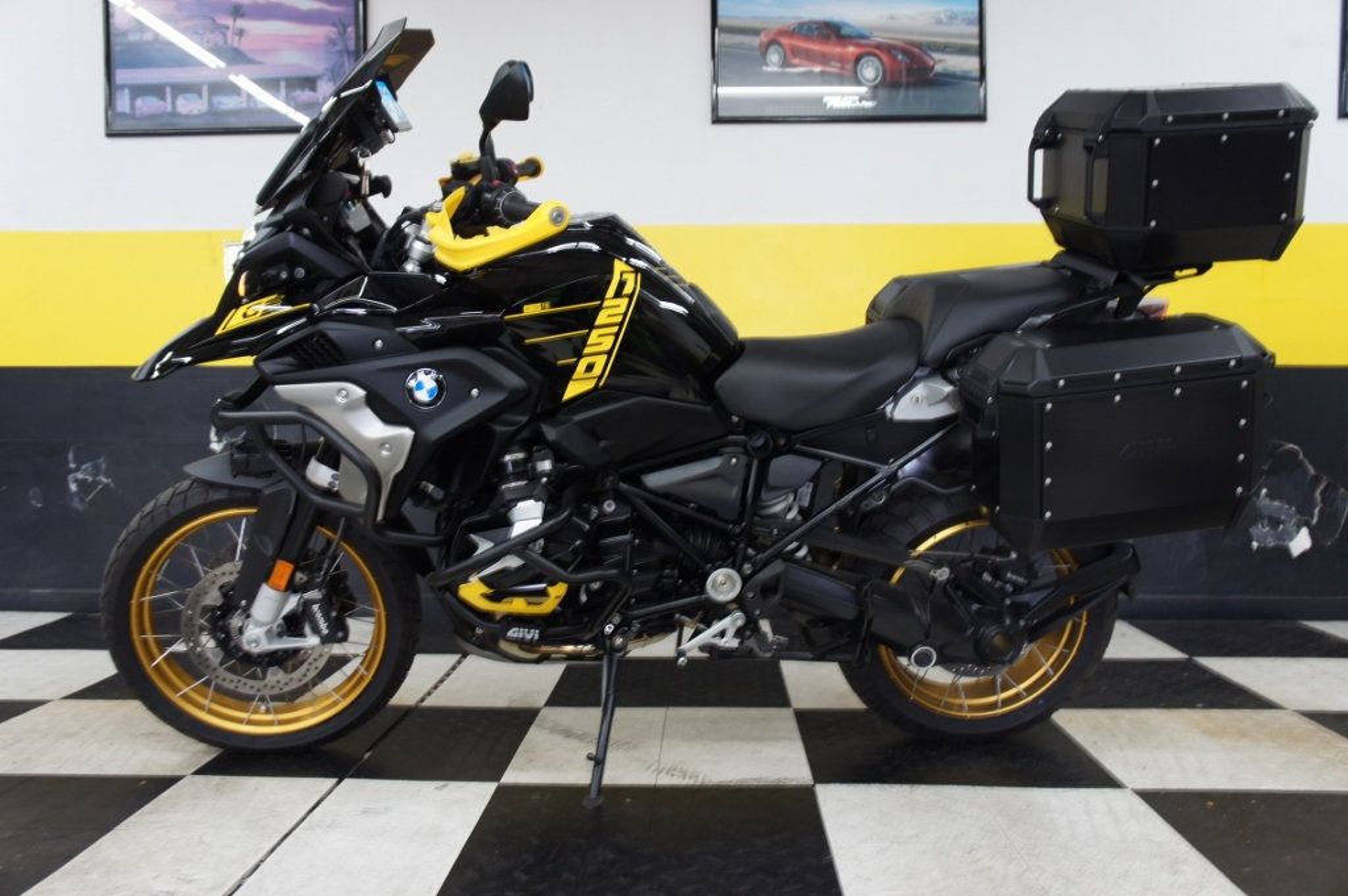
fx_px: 1122
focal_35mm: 30
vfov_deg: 43.5
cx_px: 674
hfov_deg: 62.0
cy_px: 448
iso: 400
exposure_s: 1/30
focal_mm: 20
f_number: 4
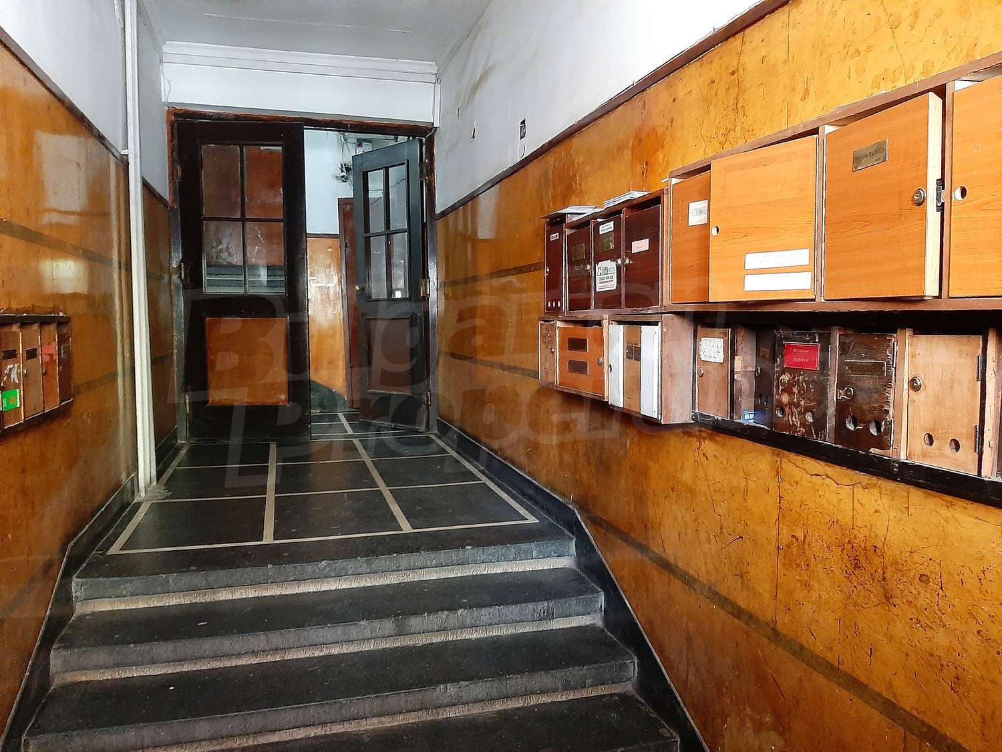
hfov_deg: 67.3
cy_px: 376
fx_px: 753
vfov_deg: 53.1
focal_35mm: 26
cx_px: 501
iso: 500
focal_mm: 3.93
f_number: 1.7
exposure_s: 1/20
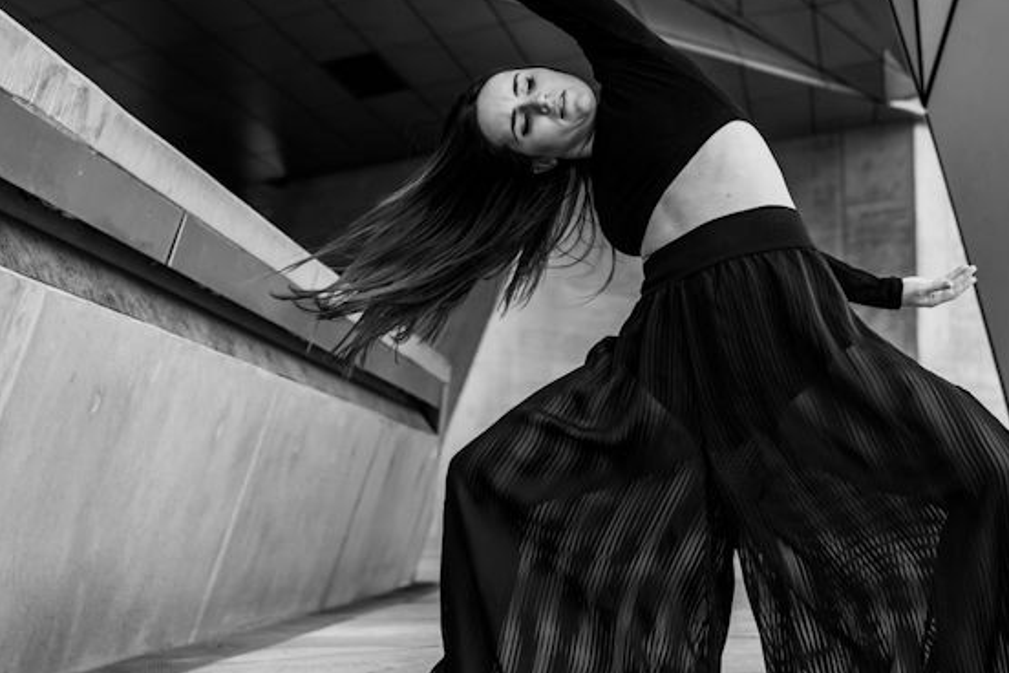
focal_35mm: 71
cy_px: 114
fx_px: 1990
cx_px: 671
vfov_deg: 19.0
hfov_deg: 28.3
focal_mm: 35
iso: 160
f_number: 2.8
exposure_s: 1/800
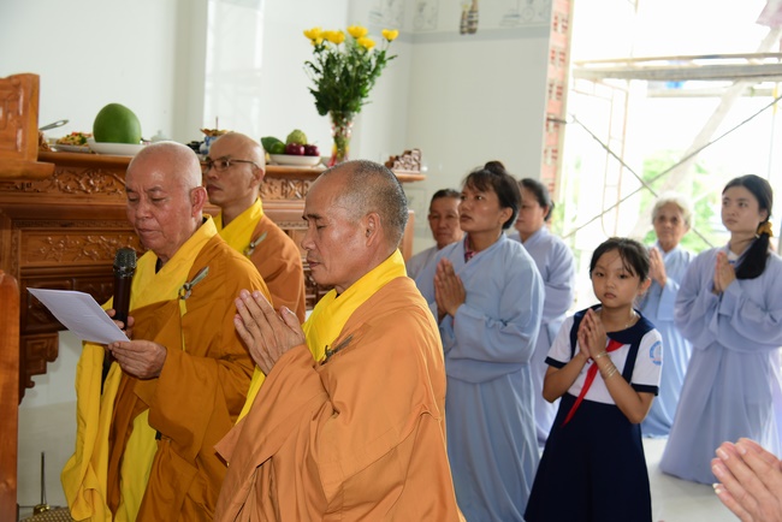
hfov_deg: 44.5
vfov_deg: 30.5
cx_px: 391
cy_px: 261
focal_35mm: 44
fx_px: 956
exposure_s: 1/125
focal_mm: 44
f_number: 4
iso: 320
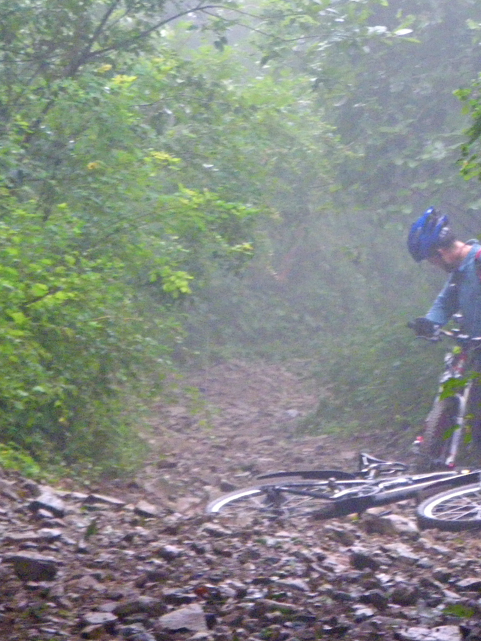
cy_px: 285
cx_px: 285
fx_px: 3853
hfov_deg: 7.1
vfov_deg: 9.5
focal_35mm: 208
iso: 800
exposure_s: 1/60
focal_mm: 25
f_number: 5.5
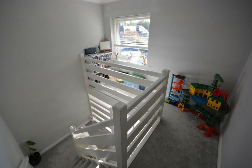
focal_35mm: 15
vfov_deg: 77.3
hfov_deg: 100.4
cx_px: 126
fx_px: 105
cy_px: 84
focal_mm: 10
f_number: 8
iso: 400
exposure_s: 1/160
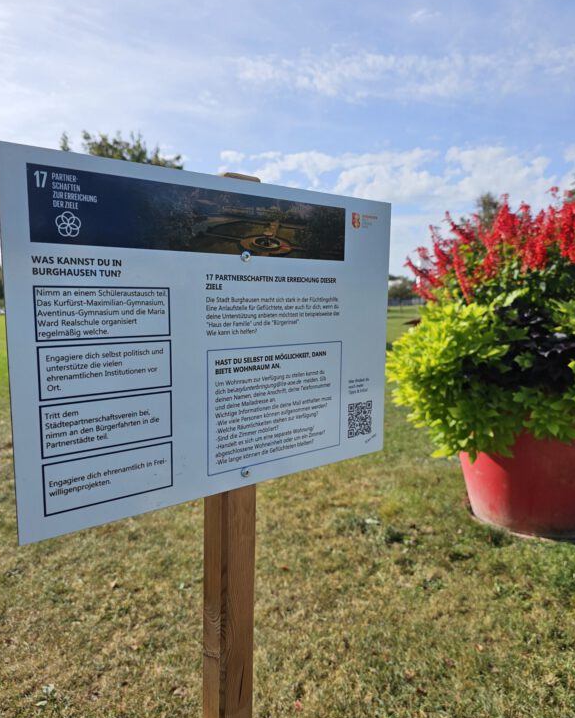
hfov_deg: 56.8
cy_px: 370
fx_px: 531
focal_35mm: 25
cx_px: 284
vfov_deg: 68.1
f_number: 1.7
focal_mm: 6.3
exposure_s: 1/1307
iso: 16
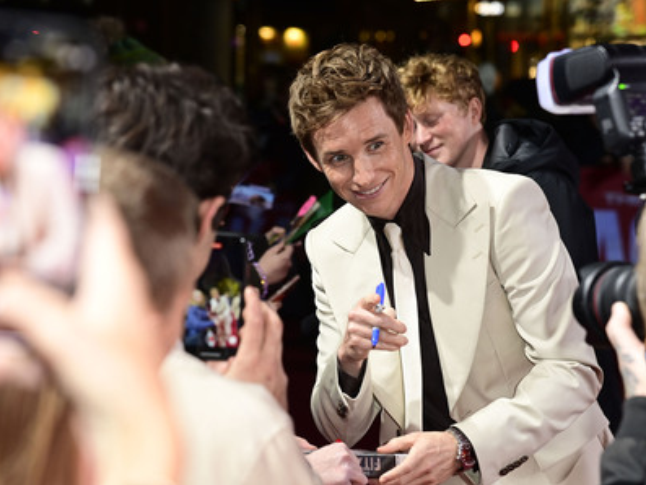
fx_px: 2445
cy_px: 242
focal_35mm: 131
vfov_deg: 11.3
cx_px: 338
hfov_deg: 15.0
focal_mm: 120
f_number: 5
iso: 2000
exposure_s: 1/250
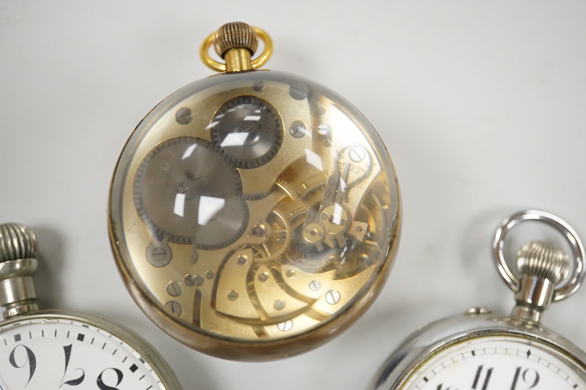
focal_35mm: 45
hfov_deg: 43.6
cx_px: 293
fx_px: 732
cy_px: 195
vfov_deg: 29.9
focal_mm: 30
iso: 2500
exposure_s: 1/500
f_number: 3.5
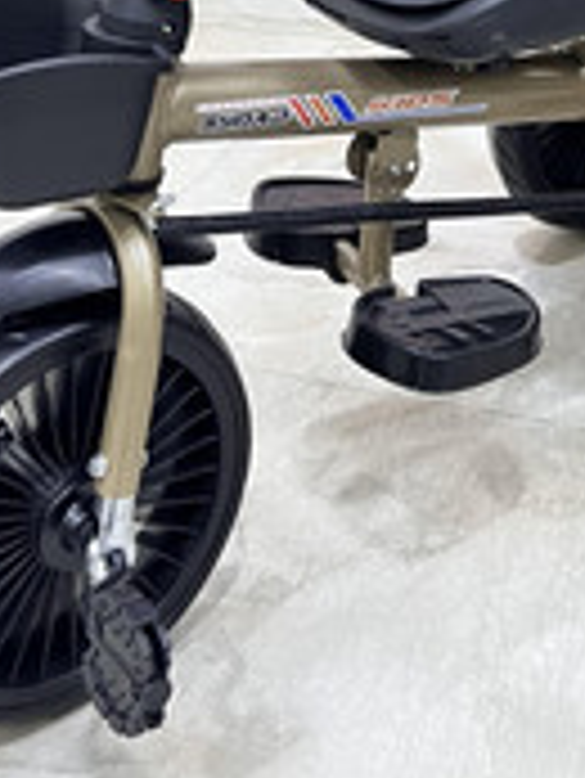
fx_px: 1688
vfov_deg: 22.6
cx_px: 529
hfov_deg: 19.3
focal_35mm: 75
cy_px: -283
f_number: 1.6
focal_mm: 5.1
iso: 320
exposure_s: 1/50
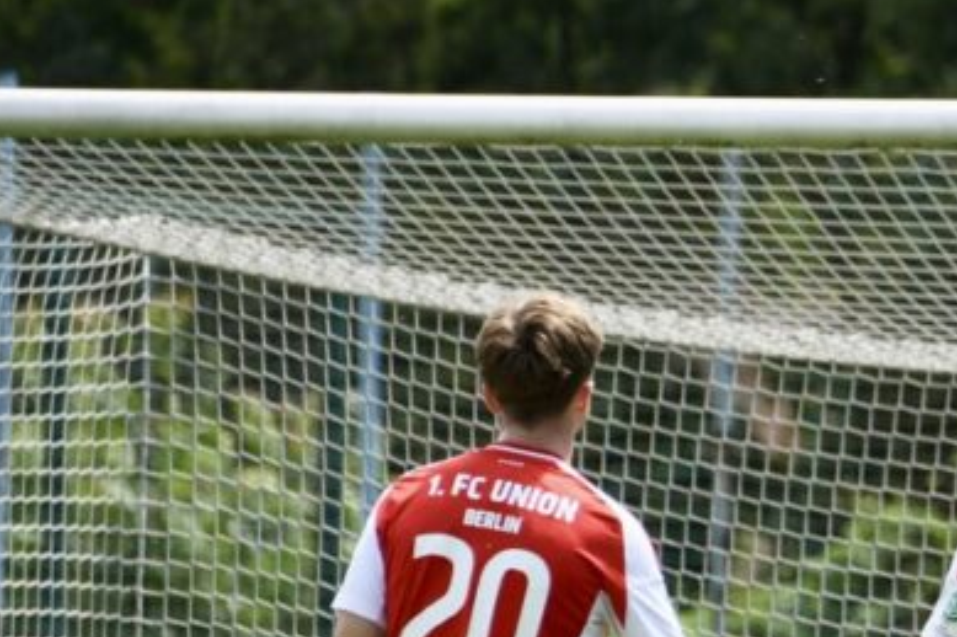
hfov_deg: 2.0
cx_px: 1233
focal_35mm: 1054
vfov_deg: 1.3
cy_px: 662
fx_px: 28006
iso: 1250
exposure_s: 1/1600
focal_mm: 400
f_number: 8
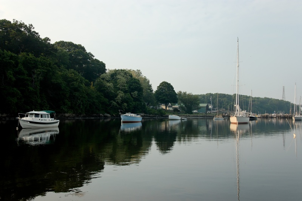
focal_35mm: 39
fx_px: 327
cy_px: 100
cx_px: 151
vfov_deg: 34.2
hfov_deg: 49.6
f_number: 11
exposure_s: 1/160
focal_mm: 26
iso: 200
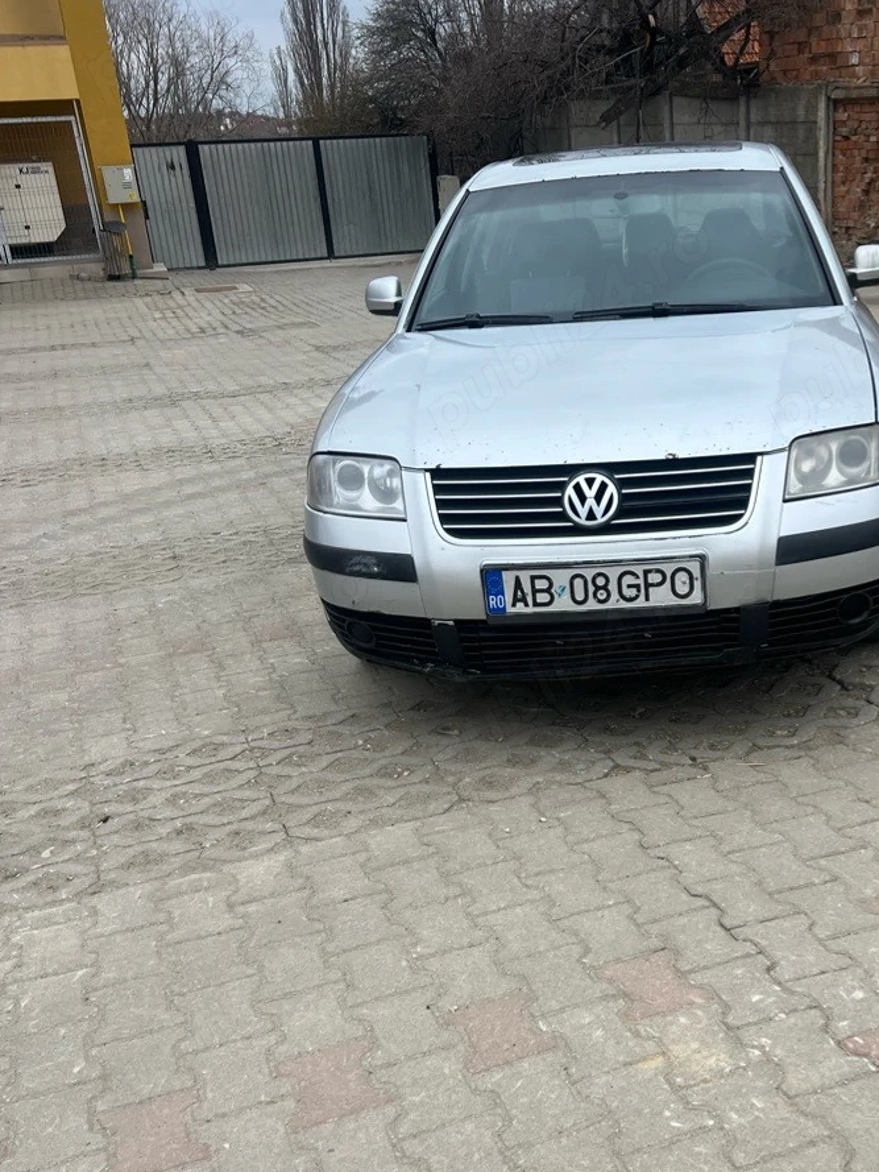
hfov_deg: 36.0
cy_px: 724
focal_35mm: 39
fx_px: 1320
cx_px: 655
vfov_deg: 47.5
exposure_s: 1/1553
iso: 50
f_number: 1.5
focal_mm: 5.7
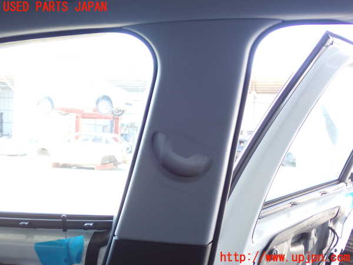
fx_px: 418
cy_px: 132
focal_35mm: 41
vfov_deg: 35.1
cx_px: 176
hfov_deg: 45.8
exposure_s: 1/50
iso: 200
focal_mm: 7.31
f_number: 2.8
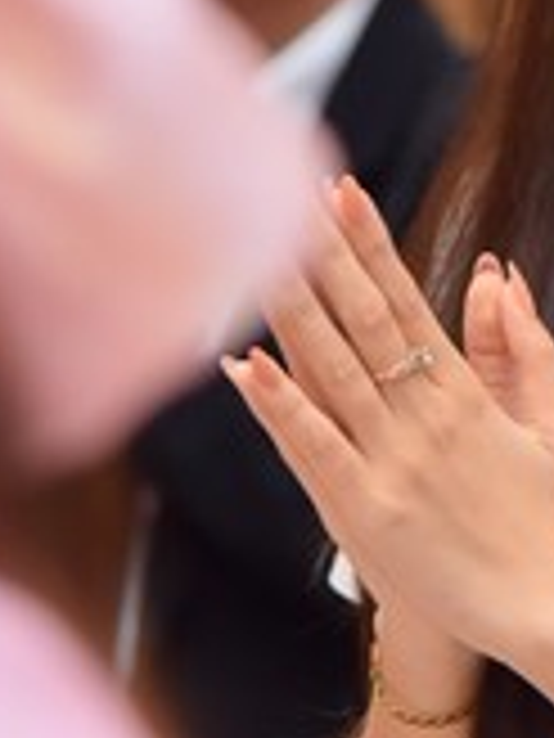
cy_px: 261
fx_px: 9731
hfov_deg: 3.3
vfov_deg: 4.3
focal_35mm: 456
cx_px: 696
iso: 1250
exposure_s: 1/160
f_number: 4.5
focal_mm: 120
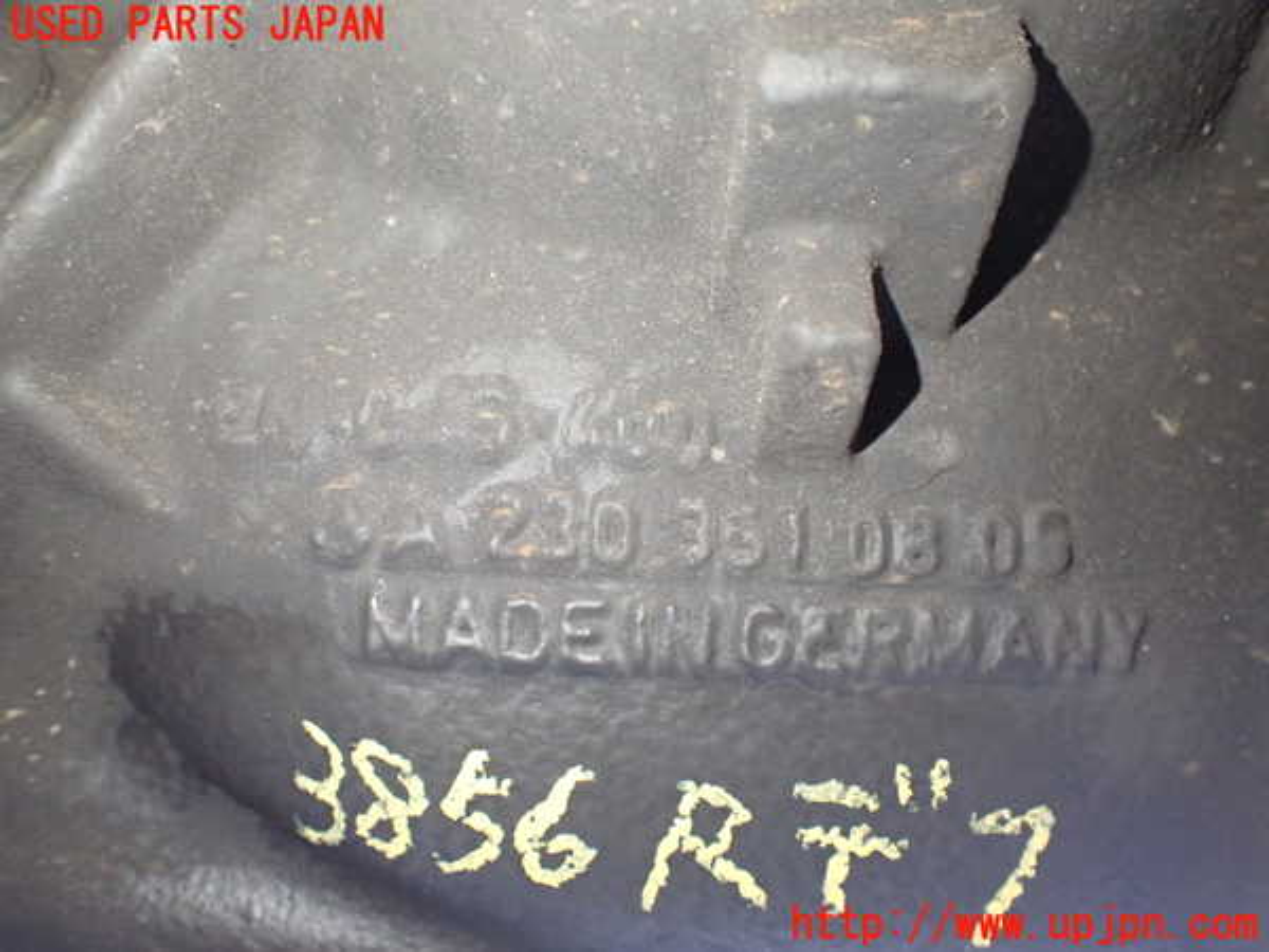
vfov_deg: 46.8
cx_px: 634
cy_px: 476
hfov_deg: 60.0
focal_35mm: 30
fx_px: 1100
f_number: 2.3
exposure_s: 1/50
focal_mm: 5.4
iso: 800
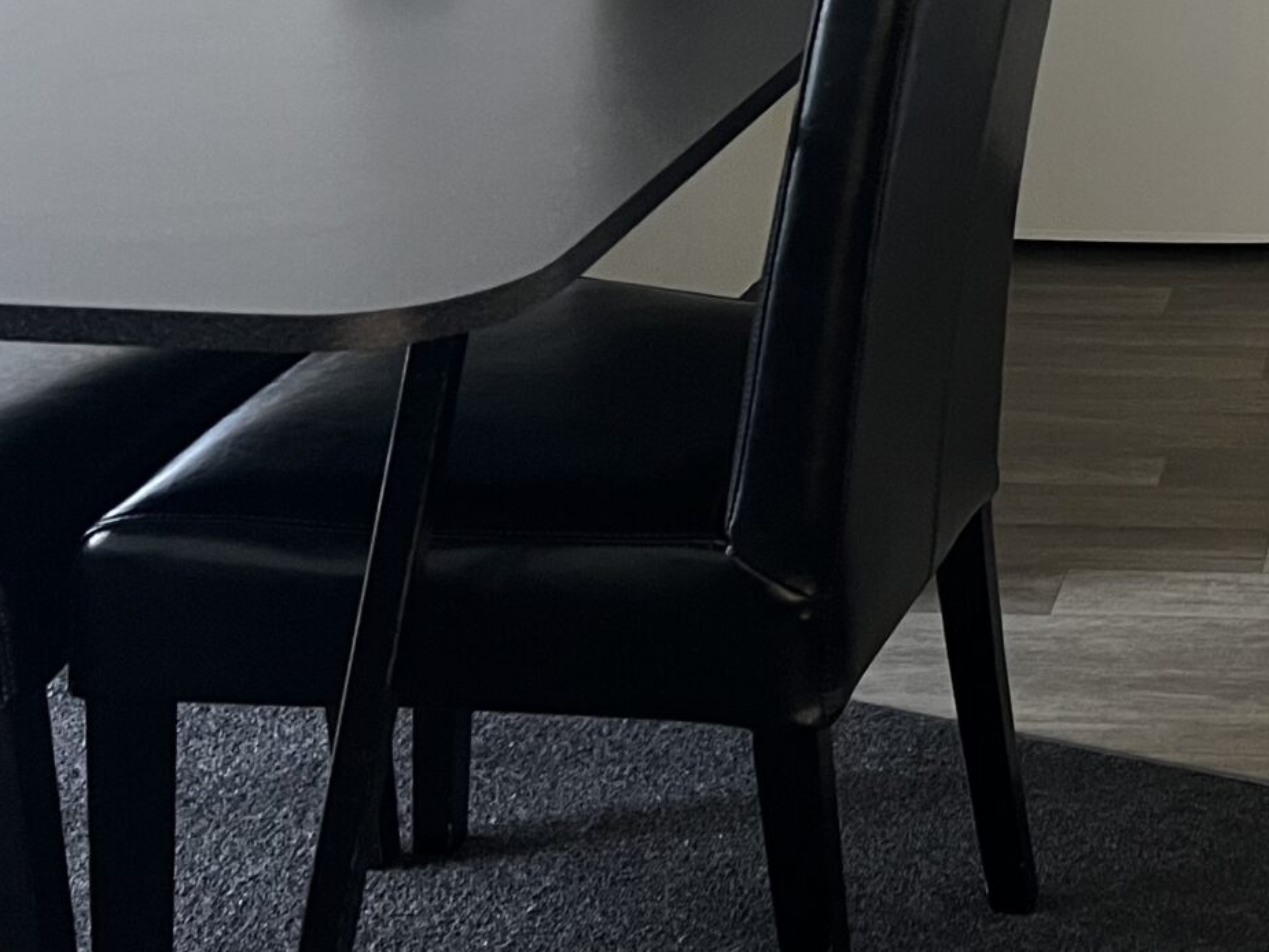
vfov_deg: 19.1
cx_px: 1588
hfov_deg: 24.1
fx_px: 2639
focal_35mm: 72
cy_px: -246
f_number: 1.5
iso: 320
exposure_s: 1/60
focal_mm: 5.7
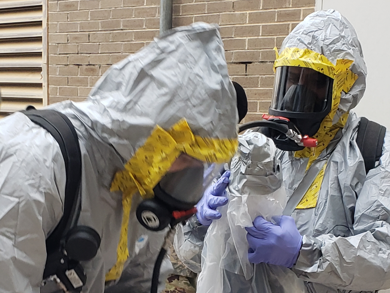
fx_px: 293
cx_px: 195
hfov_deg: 67.3
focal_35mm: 26
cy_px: 146
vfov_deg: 53.1
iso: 64
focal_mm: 4.3
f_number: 2.4
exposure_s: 1/120
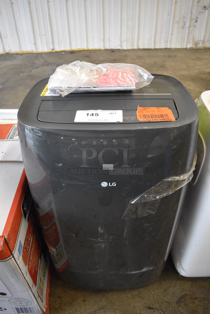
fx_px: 236
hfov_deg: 48.0
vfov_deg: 67.3
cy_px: 157
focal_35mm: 27
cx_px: 105
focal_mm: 18
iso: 3200
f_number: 3.5
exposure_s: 1/125
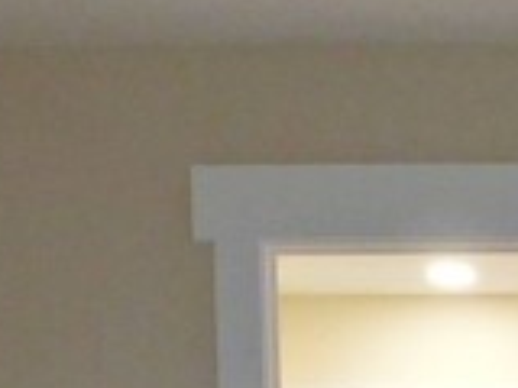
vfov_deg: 9.2
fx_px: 2200
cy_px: 867
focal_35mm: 147
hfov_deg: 12.7
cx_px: 780
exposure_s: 1/30
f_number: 3
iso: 160
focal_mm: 4
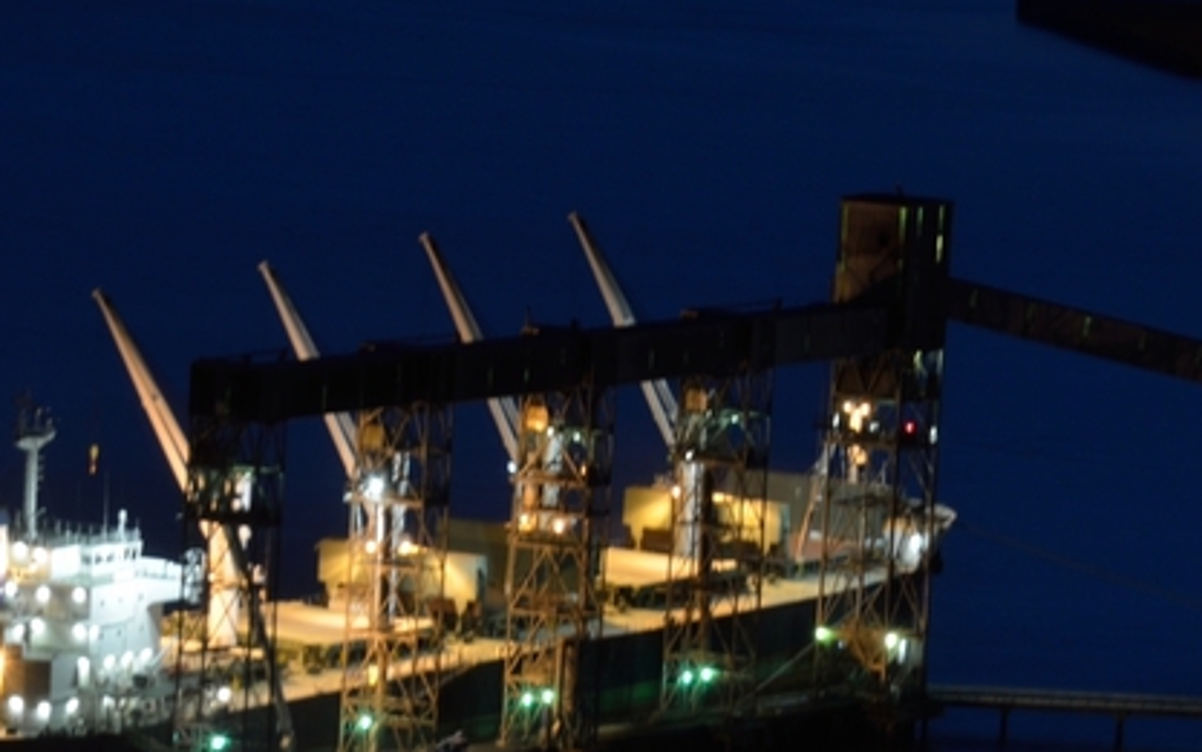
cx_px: 438
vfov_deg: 3.0
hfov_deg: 4.8
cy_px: 644
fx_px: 14256
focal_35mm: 435
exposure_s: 19
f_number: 18
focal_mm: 170
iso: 100
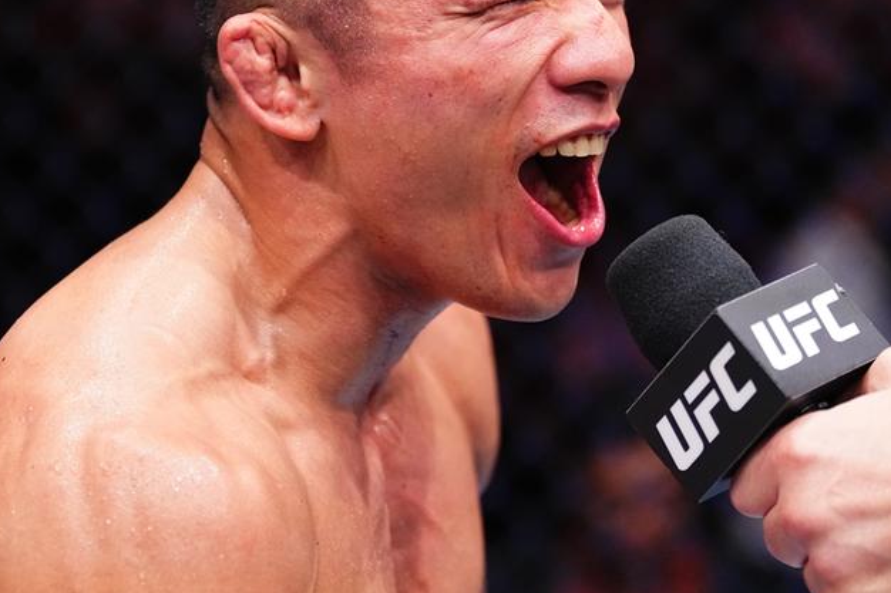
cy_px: 171
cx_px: 495
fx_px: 3637
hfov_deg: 14.0
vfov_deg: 9.3
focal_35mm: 147
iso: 3200
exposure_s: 1/1250
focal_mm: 92
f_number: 2.8
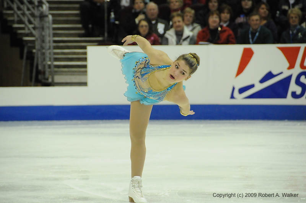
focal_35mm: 300
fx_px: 2546
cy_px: 102
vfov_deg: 4.6
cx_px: 153
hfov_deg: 6.9
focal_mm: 200
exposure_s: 1/800
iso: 3200
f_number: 5.6
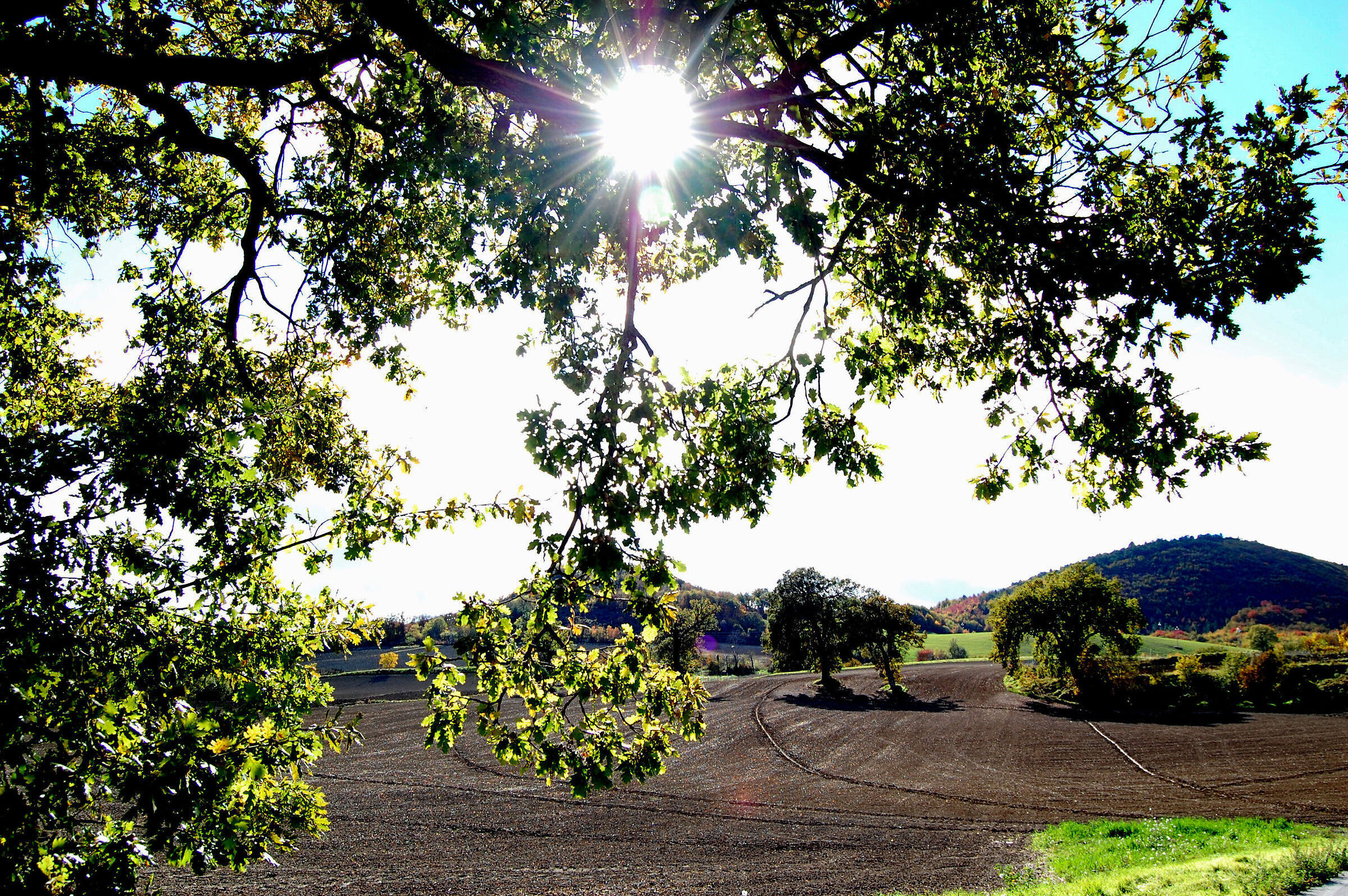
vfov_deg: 39.9
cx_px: 674
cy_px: 448
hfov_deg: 57.3
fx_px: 1235
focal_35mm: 33
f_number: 8
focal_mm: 22
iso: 200
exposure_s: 1/100
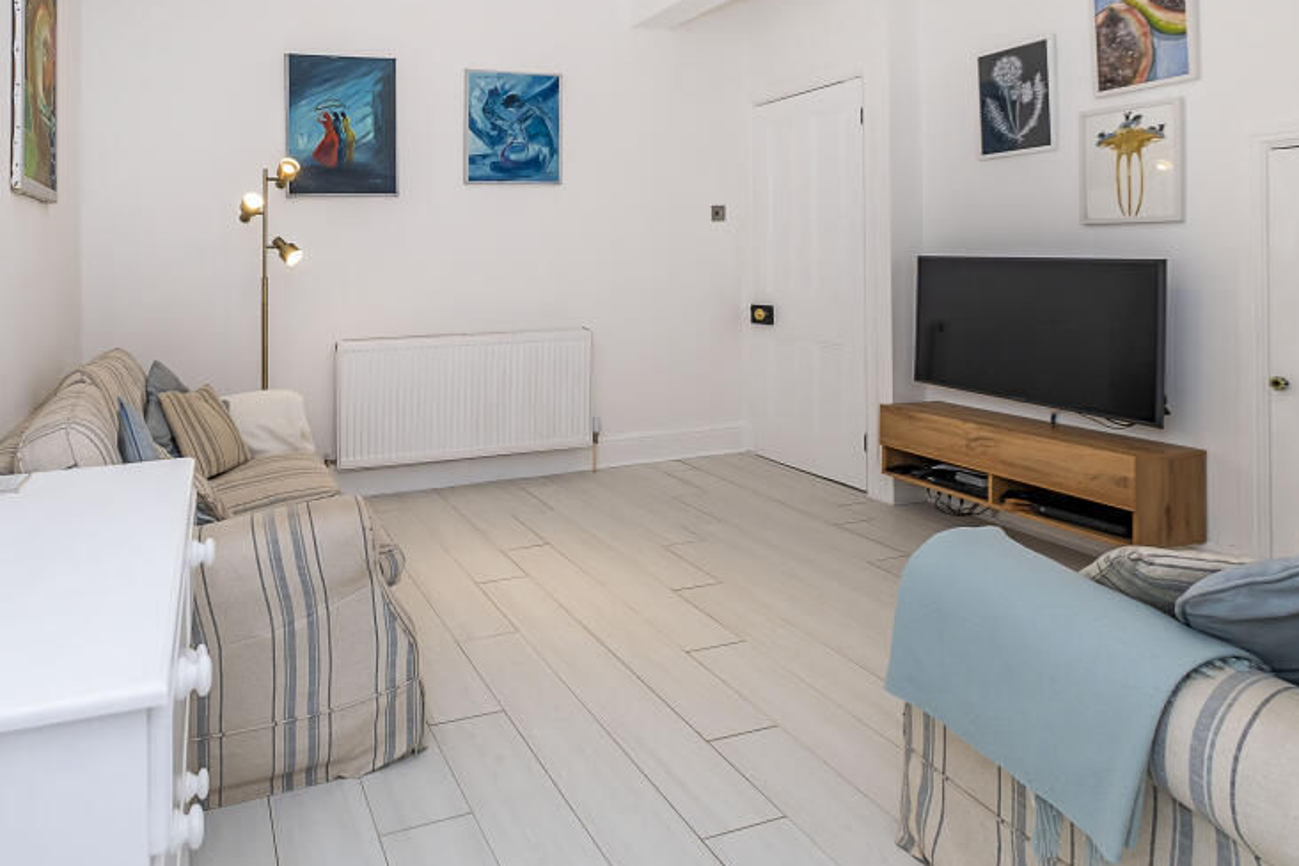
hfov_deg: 78.7
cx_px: 440
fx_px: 758
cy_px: 271
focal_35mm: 21
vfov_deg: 57.8
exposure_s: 1/60
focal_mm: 10
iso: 250
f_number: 4
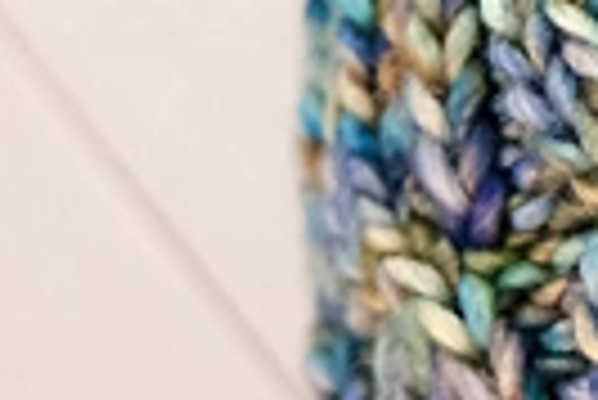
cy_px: 312
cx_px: 1196
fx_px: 3110
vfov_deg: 7.4
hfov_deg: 10.2
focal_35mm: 187
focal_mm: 26
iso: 6400
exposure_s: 1/60
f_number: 4
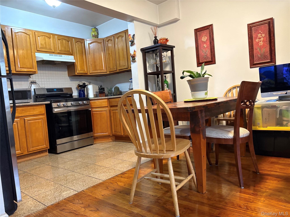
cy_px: 108
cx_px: 145
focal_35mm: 26
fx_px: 218
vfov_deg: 53.1
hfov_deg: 67.3
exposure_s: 1/60
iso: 400
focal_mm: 5.96
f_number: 1.6
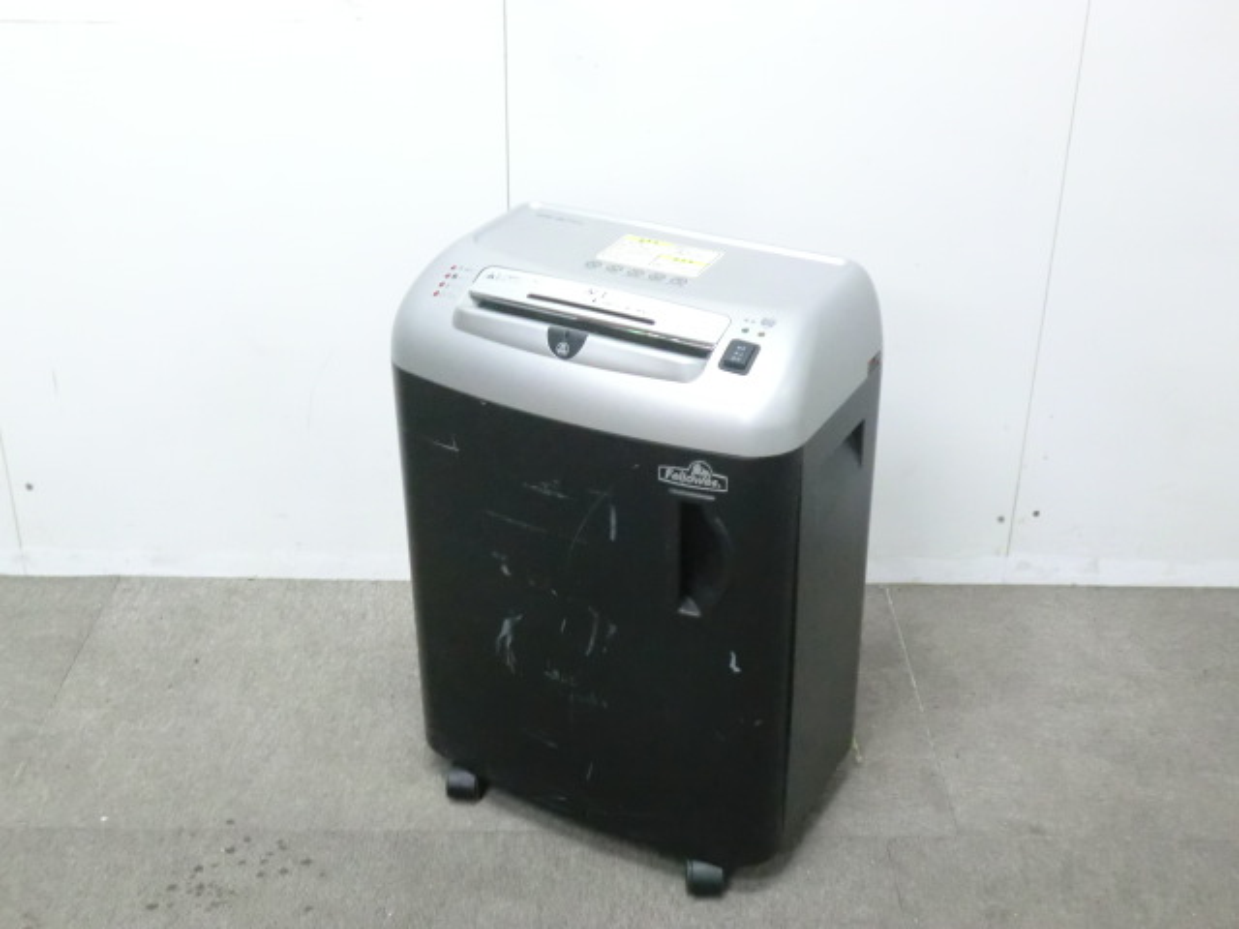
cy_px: 464
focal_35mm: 45
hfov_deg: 42.1
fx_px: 1611
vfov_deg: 32.2
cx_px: 620
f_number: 4.3
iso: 800
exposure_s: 1/30
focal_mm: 8.2
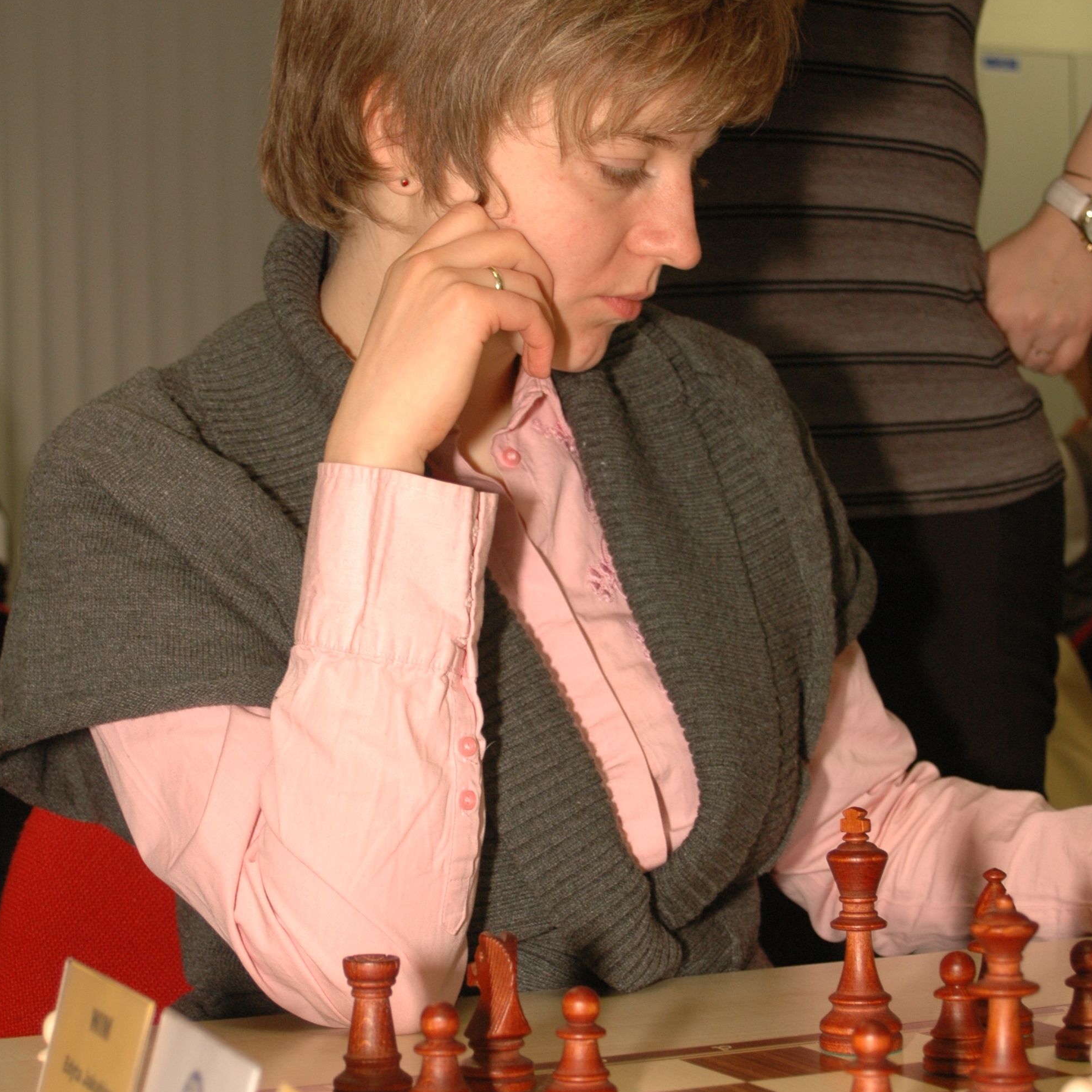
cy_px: 566
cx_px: 546
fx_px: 2891
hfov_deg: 21.4
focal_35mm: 81
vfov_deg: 21.4
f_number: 5.3
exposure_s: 1/60
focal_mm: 42
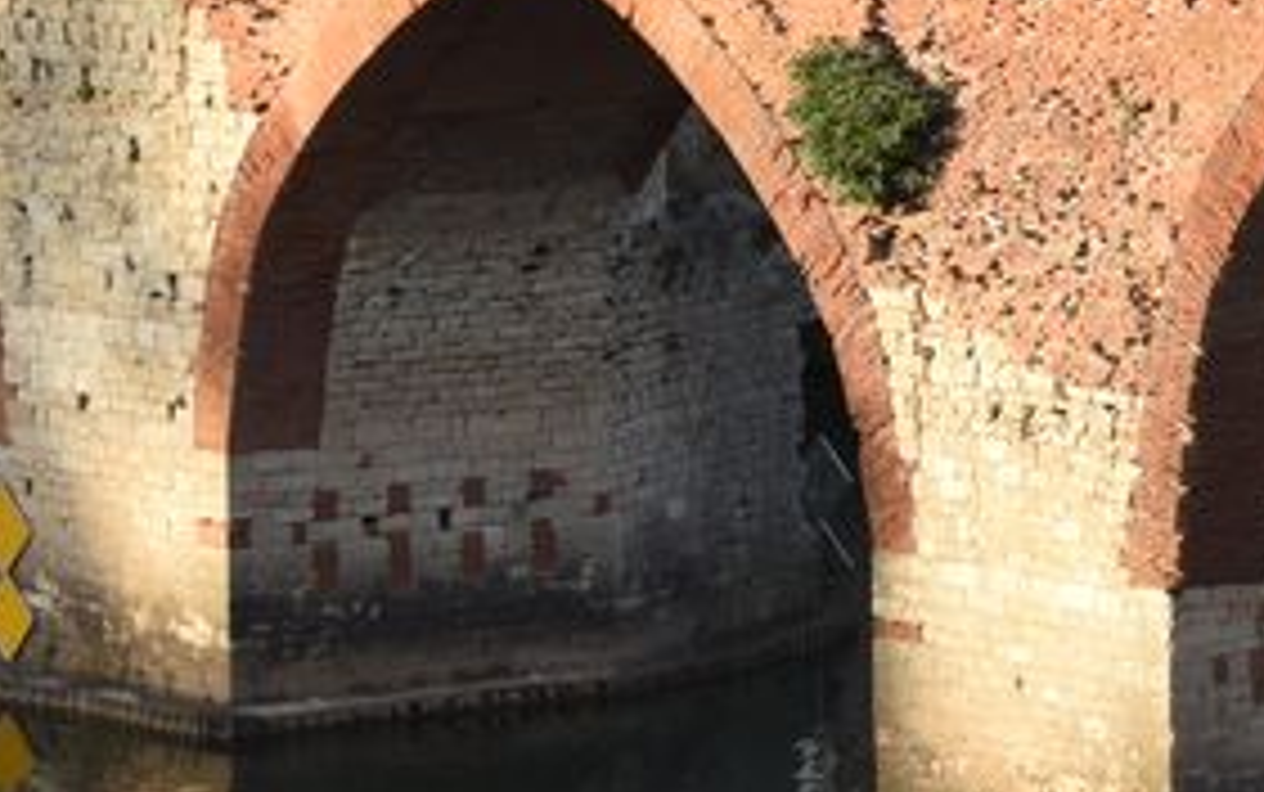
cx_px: 1565
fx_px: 10820
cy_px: 292
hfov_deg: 6.6
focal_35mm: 314
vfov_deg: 4.2
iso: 320
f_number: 8
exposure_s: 1/250
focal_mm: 55
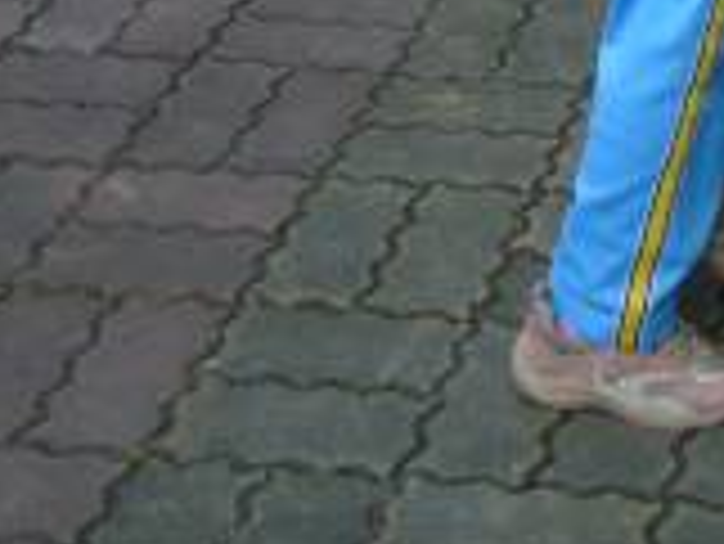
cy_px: -598
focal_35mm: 112
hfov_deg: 16.7
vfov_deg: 11.7
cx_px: 917
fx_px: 2344
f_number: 2.8
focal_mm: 4.6
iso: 100
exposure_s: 1/400
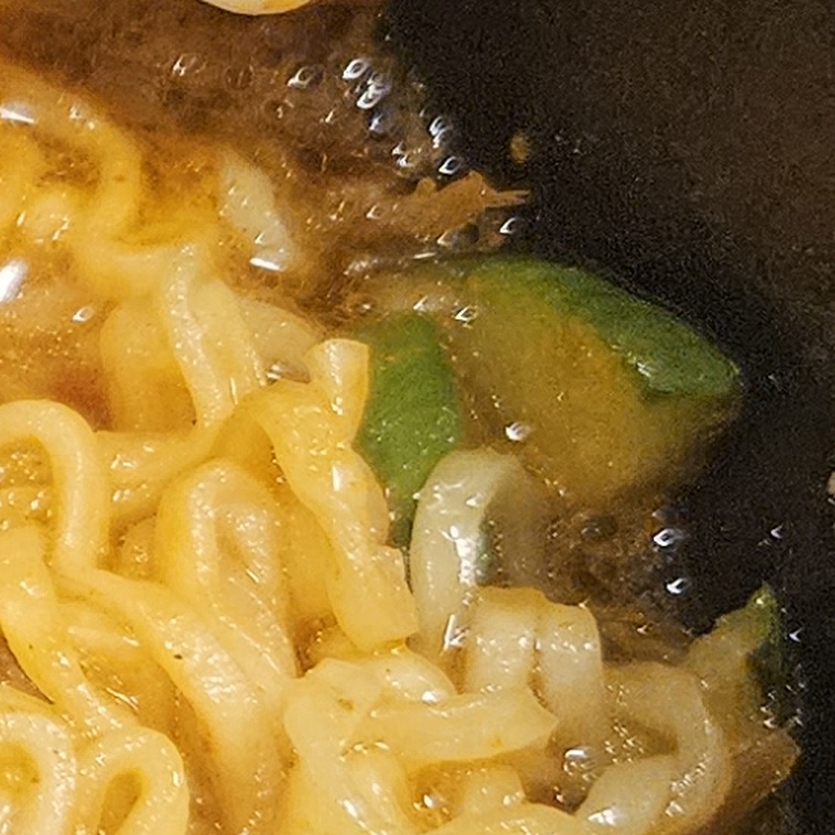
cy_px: 765
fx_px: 4039
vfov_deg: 11.7
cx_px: -1045
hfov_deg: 10.5
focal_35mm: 148
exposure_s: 1/120
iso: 640
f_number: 1.8
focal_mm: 5.4
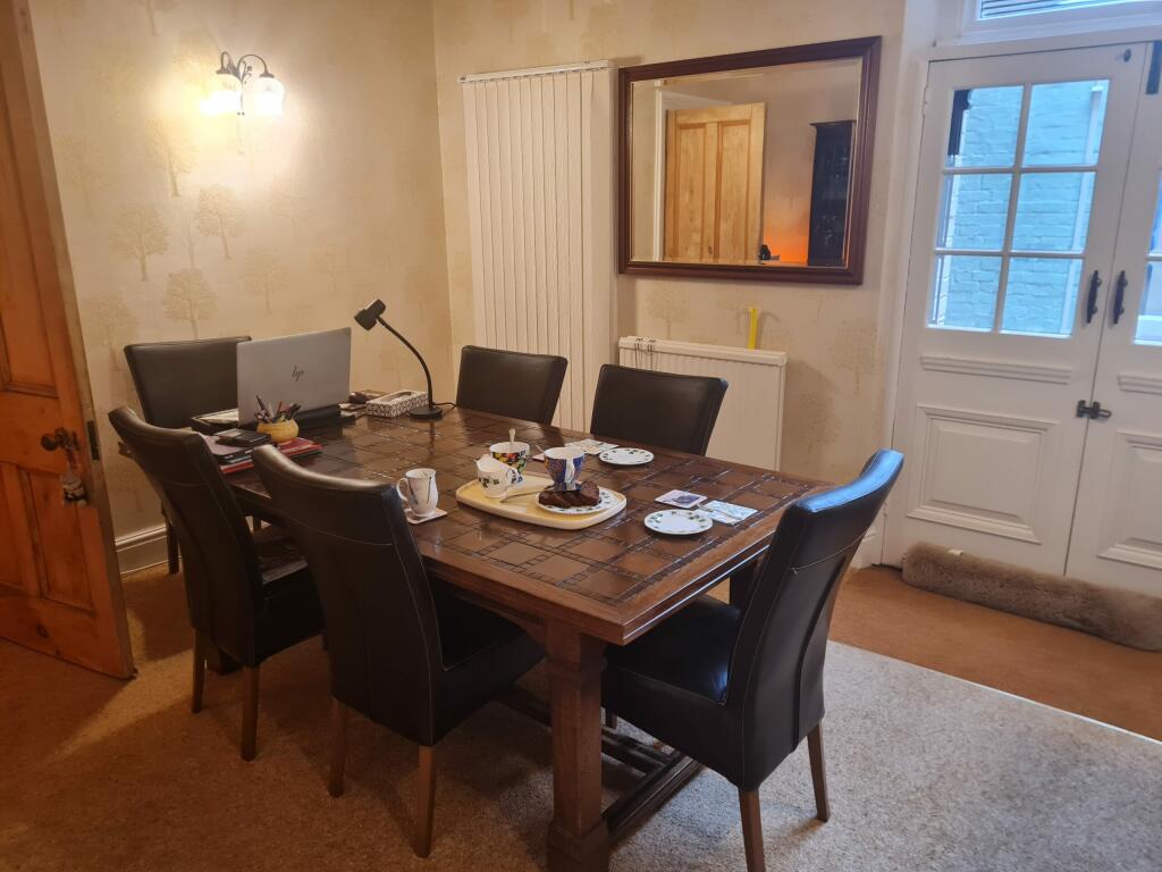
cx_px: 581
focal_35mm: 26
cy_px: 436
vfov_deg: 53.1
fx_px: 873
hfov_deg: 67.3
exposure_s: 1/50
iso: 200
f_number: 1.8
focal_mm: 5.4
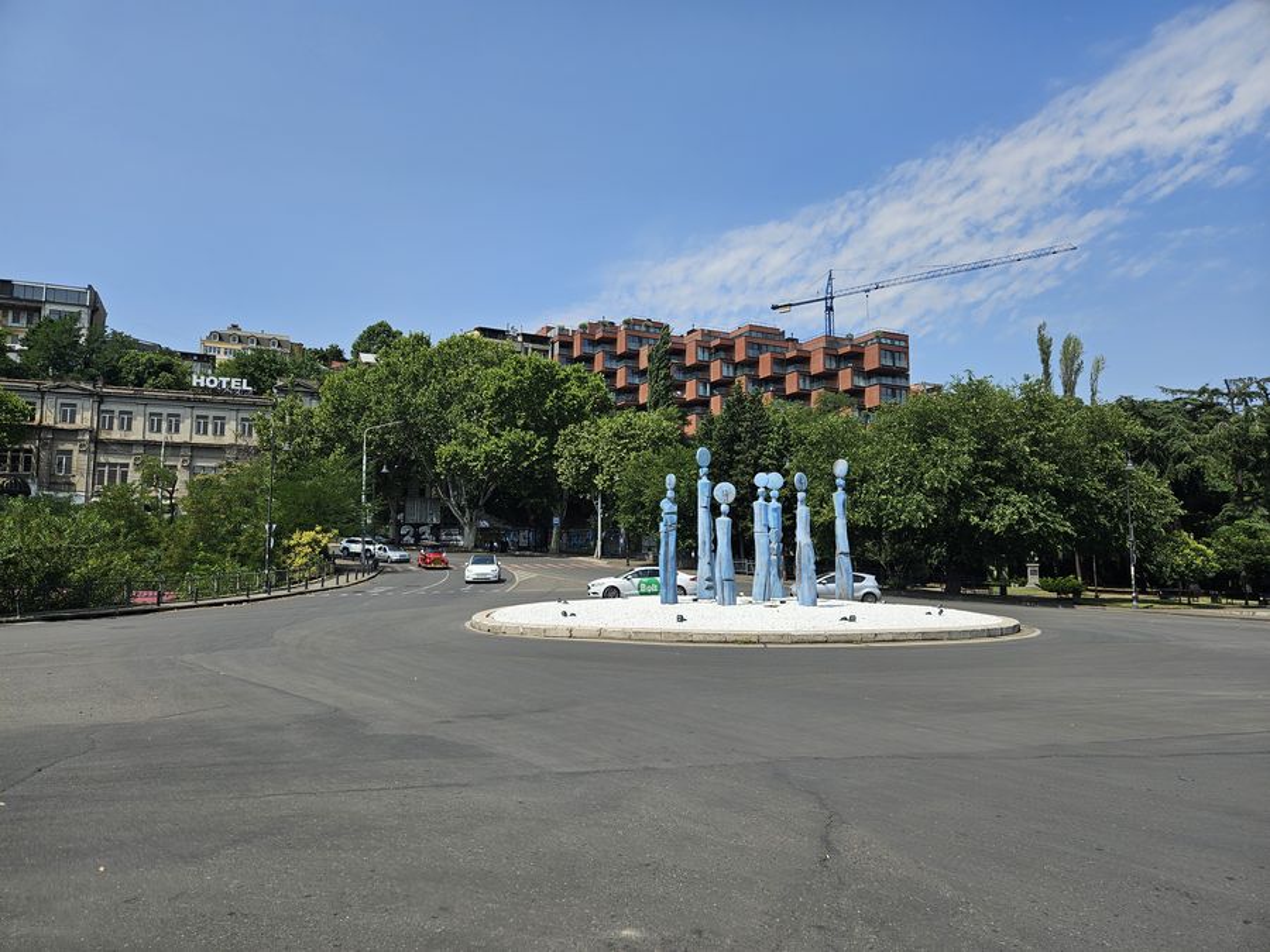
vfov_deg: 58.9
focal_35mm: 23
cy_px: 476
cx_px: 635
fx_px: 844
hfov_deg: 73.9
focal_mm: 5.4
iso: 25
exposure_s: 1/2216
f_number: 1.8
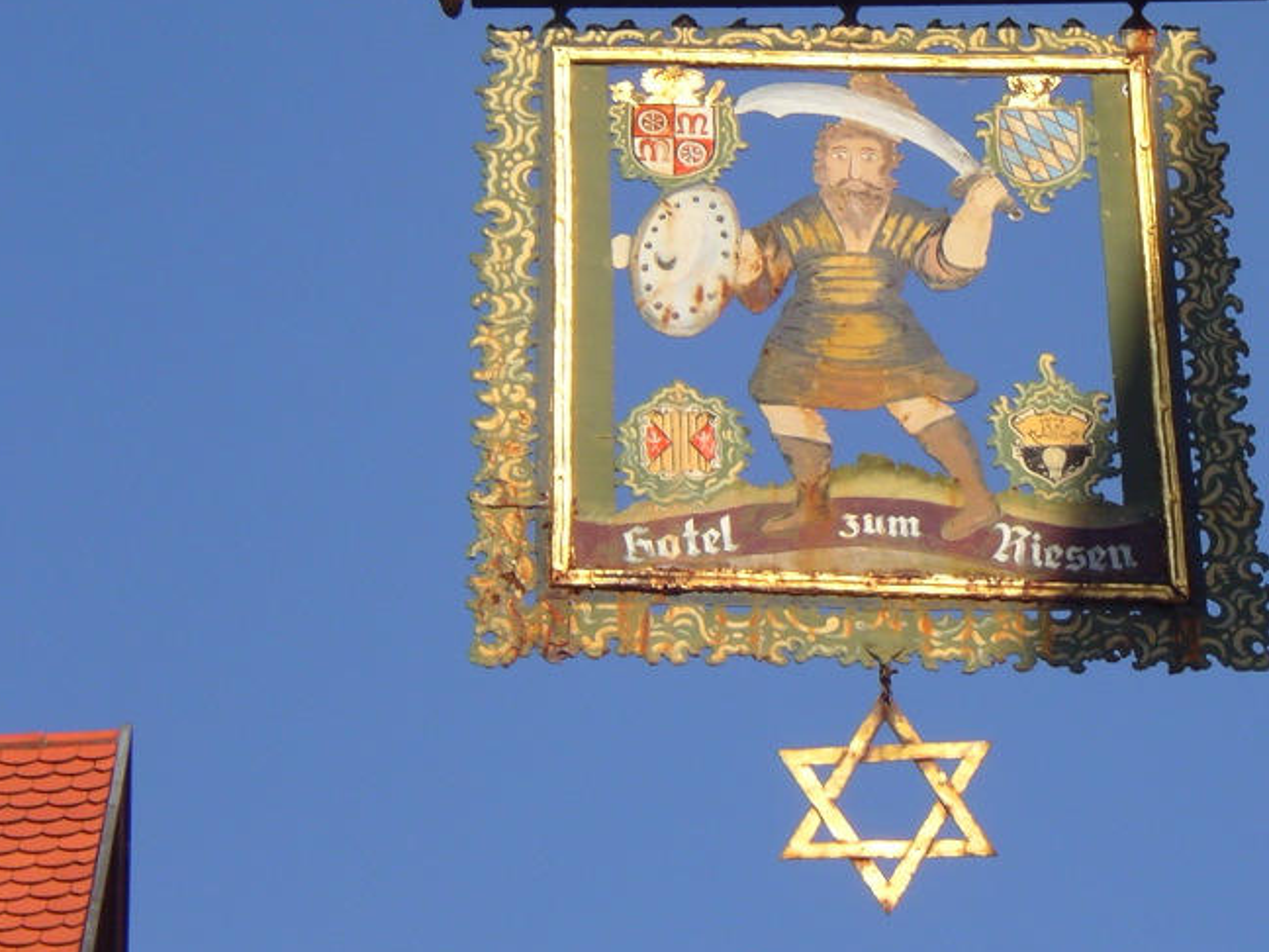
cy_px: 317
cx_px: 862
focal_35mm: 154
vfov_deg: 9.6
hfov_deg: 12.8
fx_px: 5646
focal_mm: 16
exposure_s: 1/100
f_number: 9.6
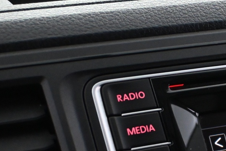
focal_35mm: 123
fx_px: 773
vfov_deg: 11.0
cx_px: 284
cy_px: 171
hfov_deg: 15.9
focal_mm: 30.5
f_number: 4.8
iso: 4500
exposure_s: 1/60
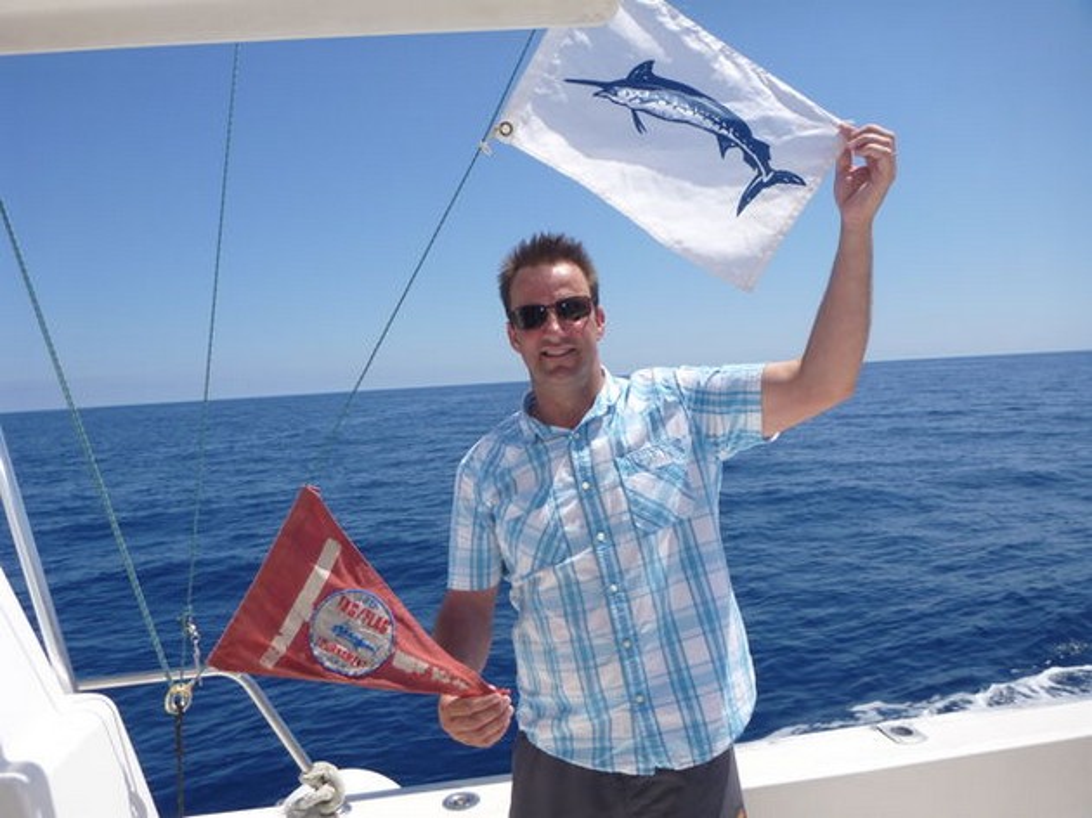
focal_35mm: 28
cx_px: 546
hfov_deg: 63.5
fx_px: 883
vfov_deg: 49.7
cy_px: 409
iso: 100
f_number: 10
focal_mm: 4.9
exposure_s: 1/160
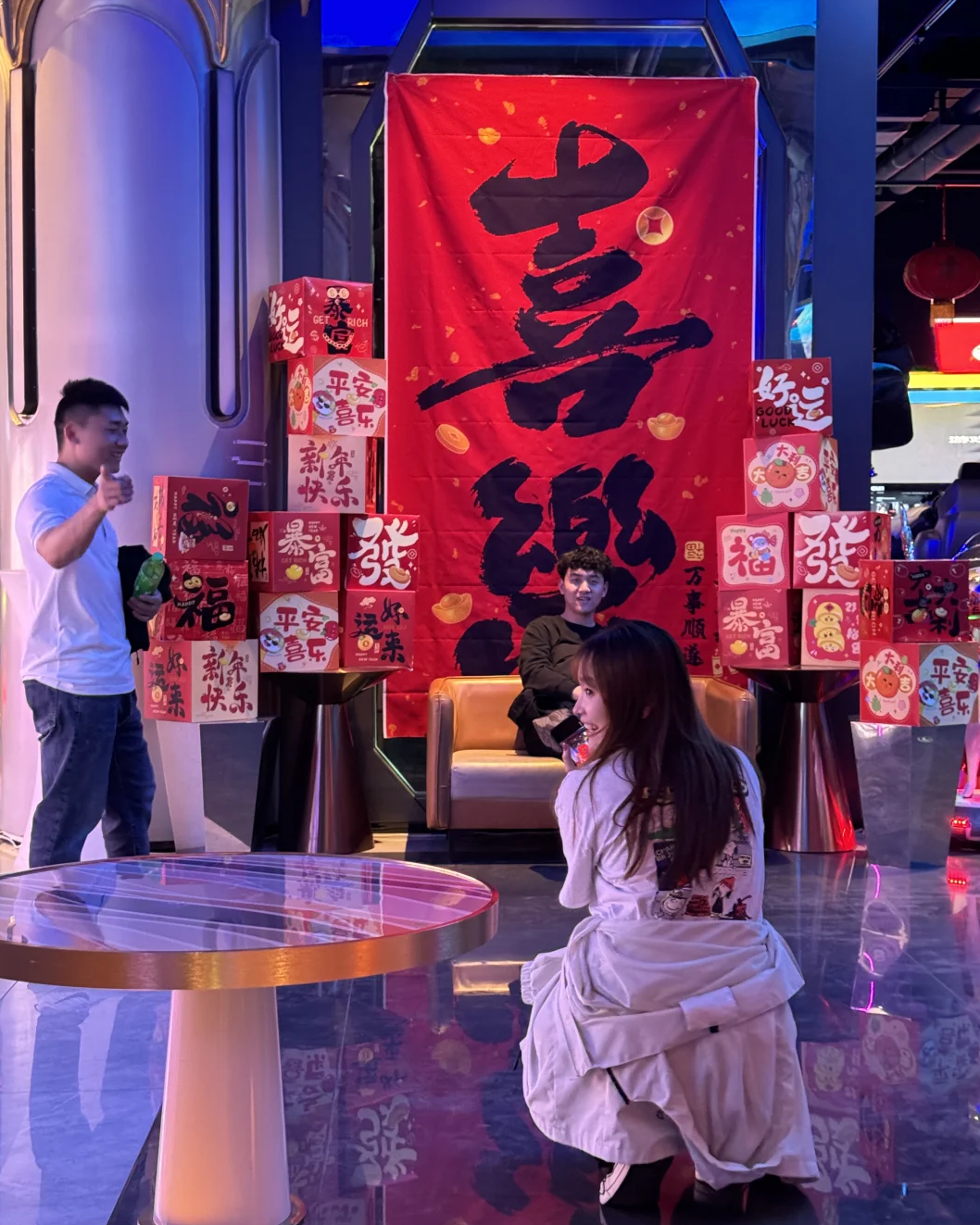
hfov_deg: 29.7
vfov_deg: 36.7
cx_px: 482
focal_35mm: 51
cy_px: 590
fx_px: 1849
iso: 500
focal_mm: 6.86
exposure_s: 1/33
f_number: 1.78
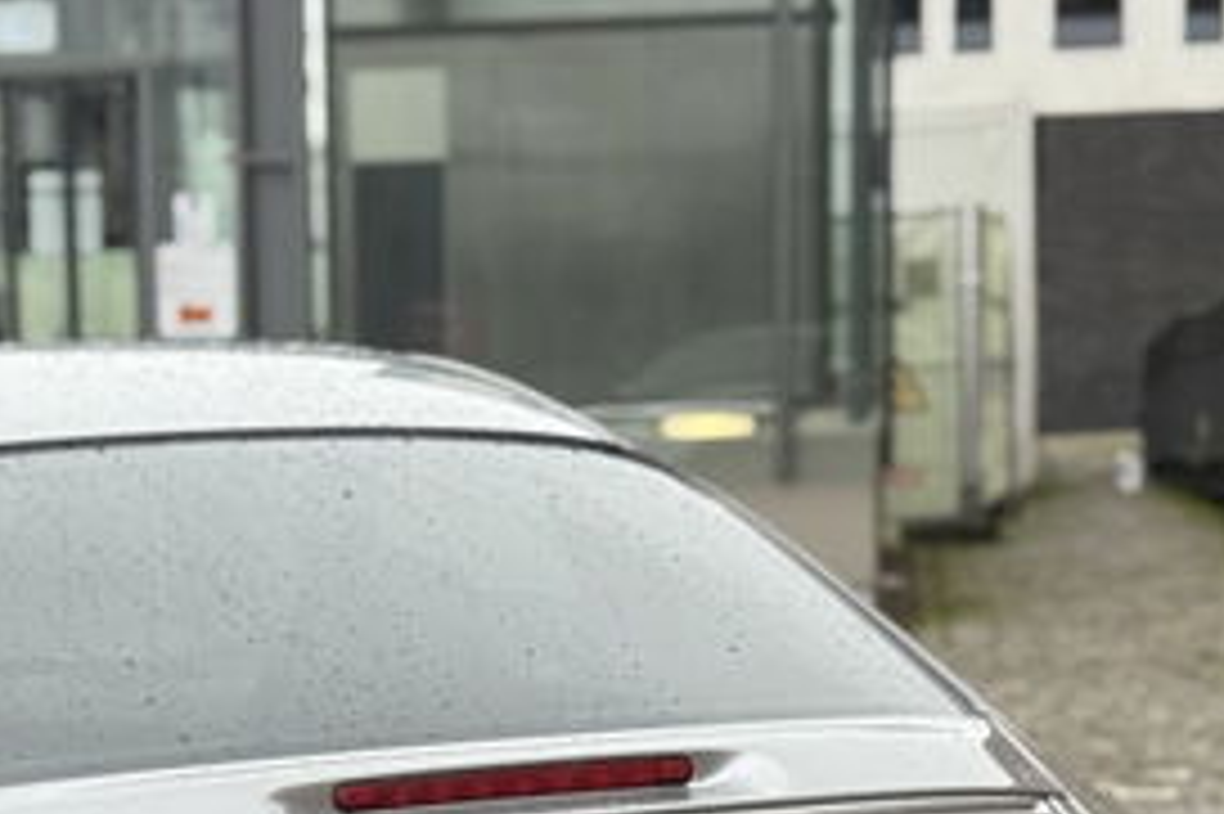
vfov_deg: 9.5
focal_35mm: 141
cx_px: 320
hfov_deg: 14.5
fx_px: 4791
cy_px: 1183
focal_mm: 6.76
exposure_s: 1/592
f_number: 1.78
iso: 64
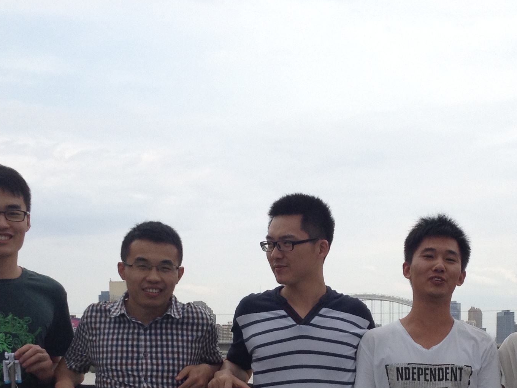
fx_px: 1255
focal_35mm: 84
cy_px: 402
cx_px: 341
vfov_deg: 17.1
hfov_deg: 23.2
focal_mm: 4.28
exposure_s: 1/1381
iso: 50
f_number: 2.4
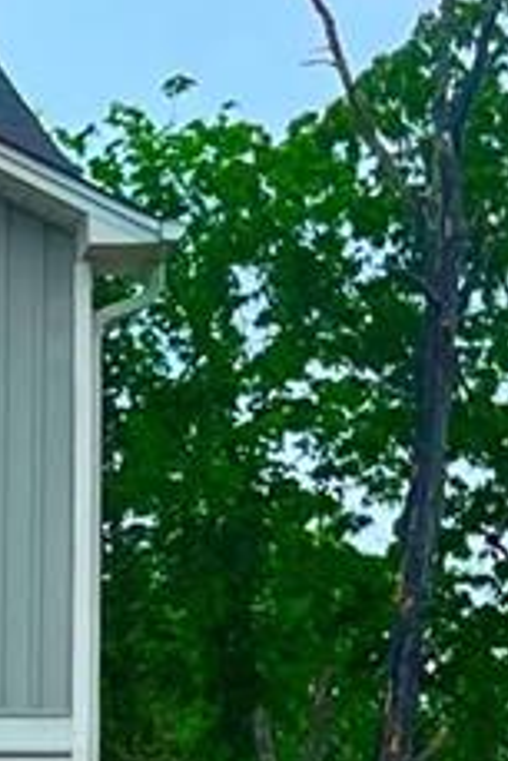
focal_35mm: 181
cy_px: 1369
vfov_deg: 10.7
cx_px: -515
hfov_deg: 7.3
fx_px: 3825
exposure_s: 1/1862
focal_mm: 5.1
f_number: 1.6
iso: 50
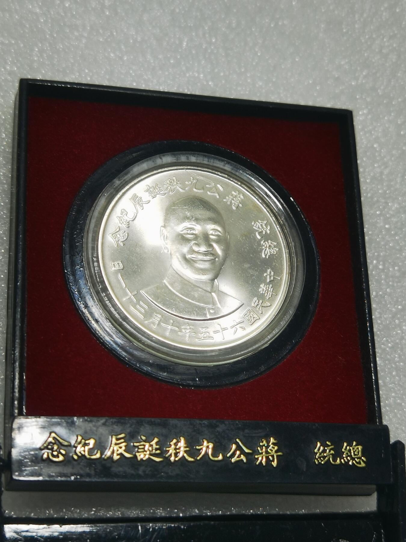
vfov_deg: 30.3
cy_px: 271
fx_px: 1001
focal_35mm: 64
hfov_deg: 22.9
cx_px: 203
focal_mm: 6.67
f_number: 1.9
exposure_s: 1/110
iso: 50
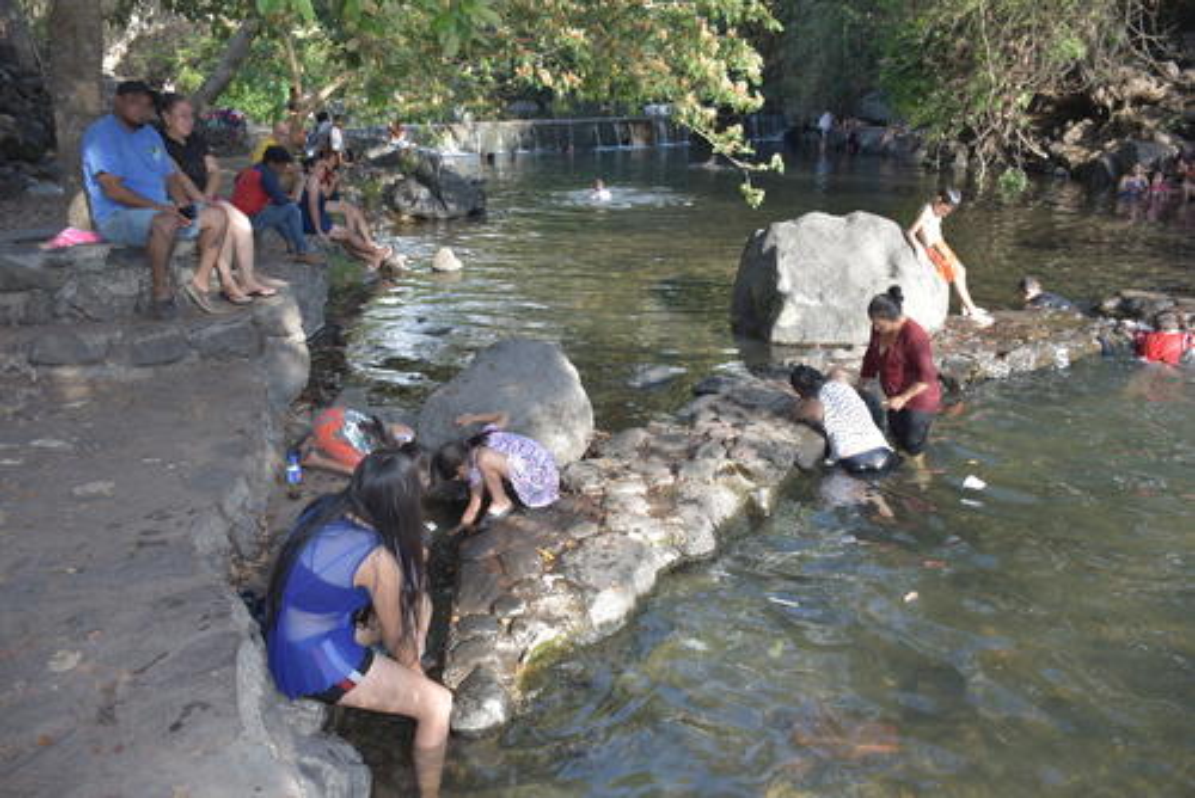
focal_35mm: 27
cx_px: 598
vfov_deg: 48.0
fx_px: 897
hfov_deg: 67.4
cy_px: 399
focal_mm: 18
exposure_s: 1/200
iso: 125
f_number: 3.5
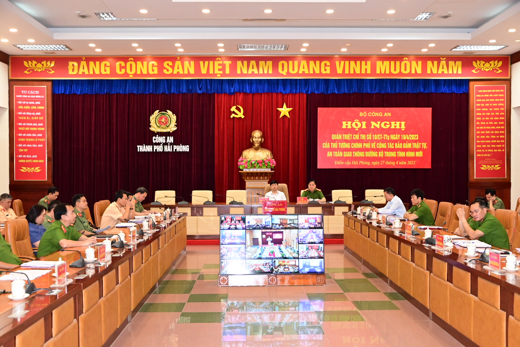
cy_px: 174
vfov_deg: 34.2
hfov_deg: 49.6
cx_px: 260
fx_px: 563
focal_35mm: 39
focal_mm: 26
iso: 3200
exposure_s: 1/200
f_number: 4
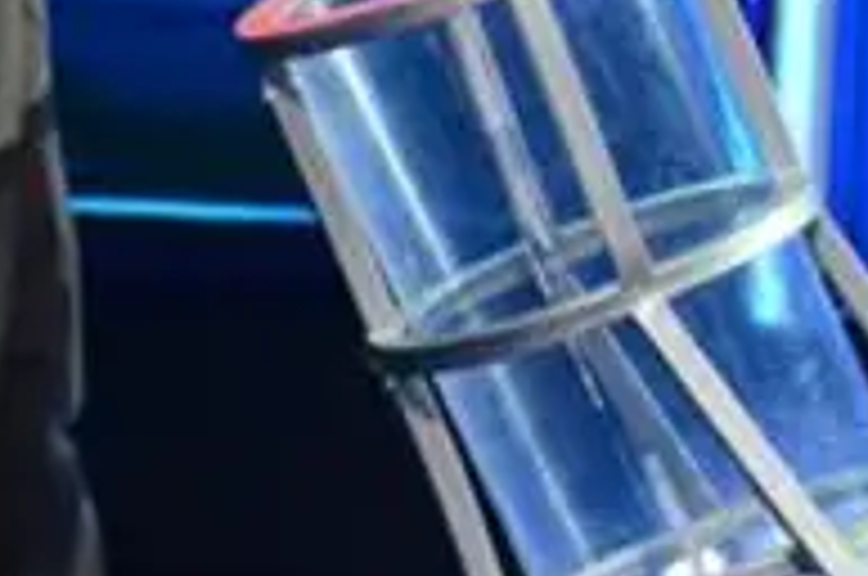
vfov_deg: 1.6
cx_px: 1205
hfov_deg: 2.4
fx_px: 20388
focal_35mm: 847
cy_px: -562
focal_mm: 140
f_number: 5.6
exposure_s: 1/200
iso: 3200
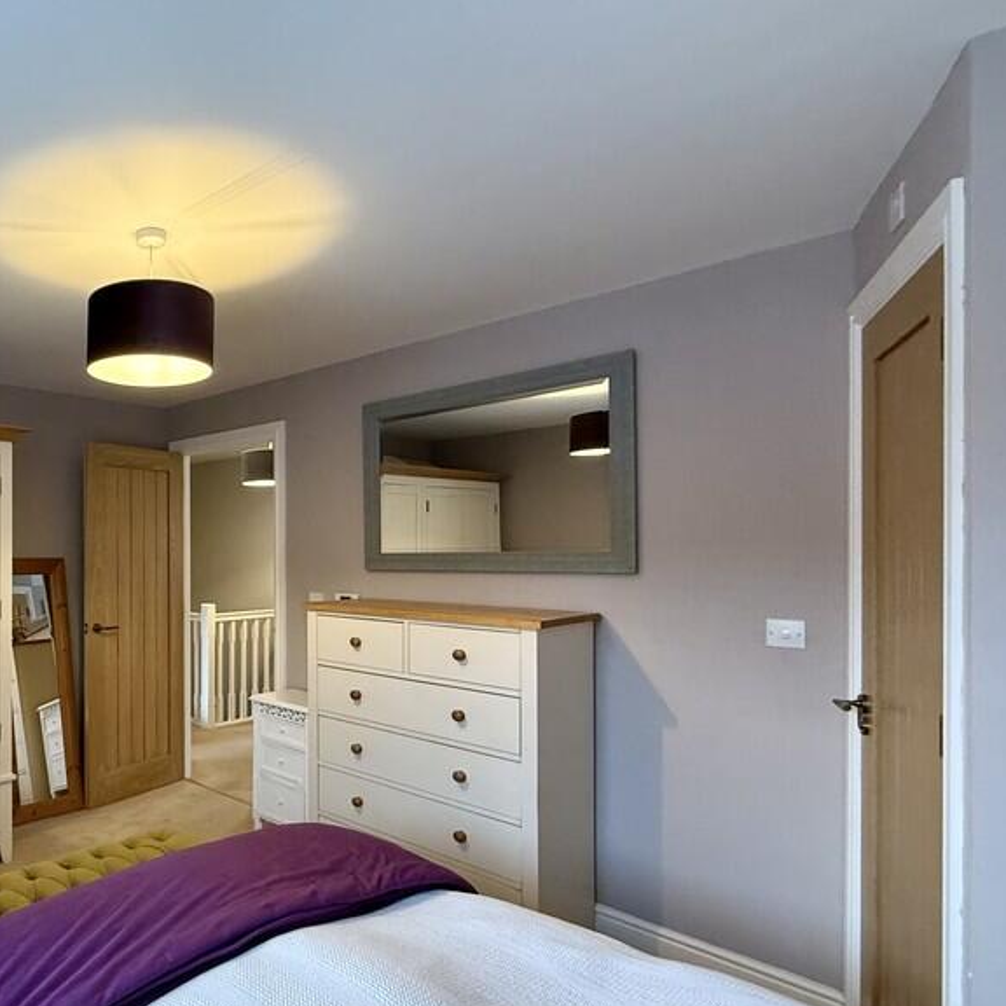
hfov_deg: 60.3
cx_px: 122
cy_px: 554
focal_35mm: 22
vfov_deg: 69.5
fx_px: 723
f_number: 2.2
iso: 320
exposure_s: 1/50
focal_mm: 2.22
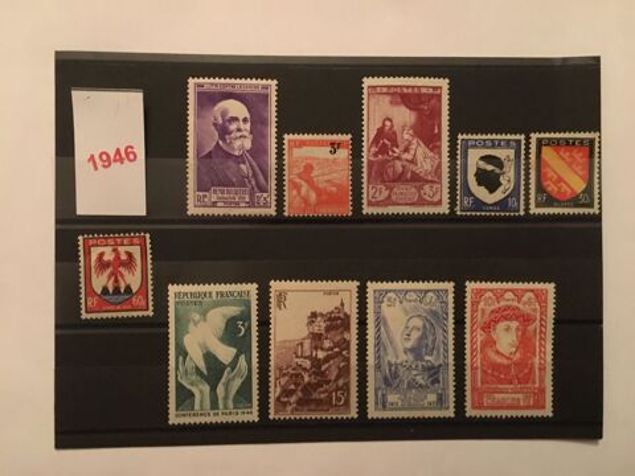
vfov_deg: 48.2
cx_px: 318
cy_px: 238
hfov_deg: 61.7
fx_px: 532
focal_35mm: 29
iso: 640
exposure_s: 1/17
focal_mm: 4.15
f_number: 2.2
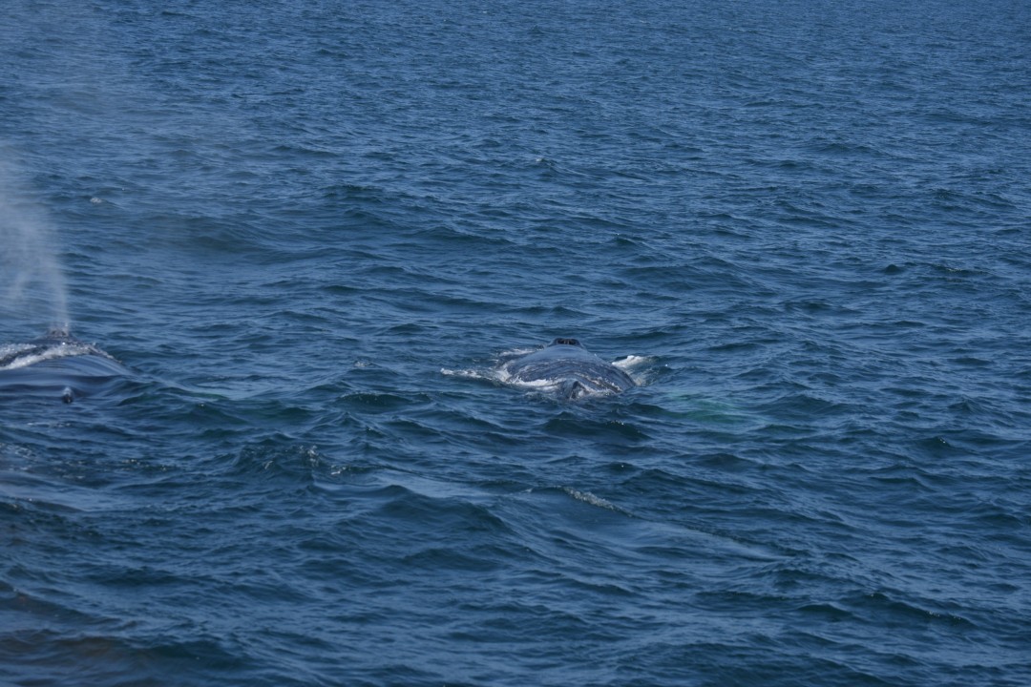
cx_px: 516
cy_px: 344
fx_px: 3866
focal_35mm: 135
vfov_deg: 10.2
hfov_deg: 15.2
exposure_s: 1/1600
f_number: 5.6
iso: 200
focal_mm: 90
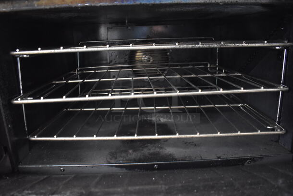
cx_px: 146
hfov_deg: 67.3
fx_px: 220
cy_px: 98
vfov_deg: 48.0
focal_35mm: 27
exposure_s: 1/25
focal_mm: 18
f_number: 3.5
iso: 3200
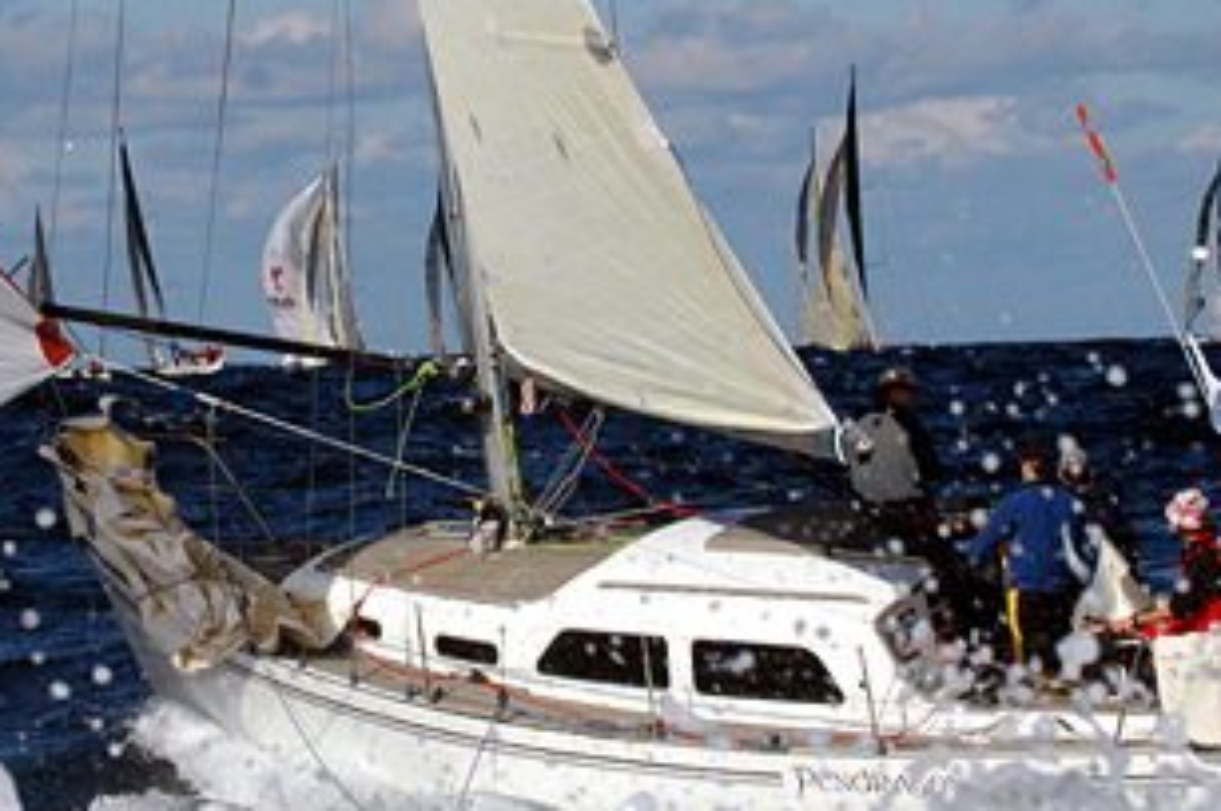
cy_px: 252
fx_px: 7759
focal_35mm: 229
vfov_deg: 6.0
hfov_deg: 9.0
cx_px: 465
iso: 400
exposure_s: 1/1000
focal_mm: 78
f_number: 8
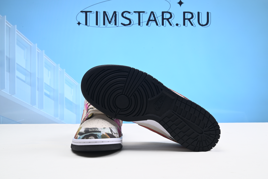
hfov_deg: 51.9
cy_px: 90
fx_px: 276
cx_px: 134
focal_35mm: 37
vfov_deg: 36.0
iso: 100
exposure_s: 1/2
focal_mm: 37
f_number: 16
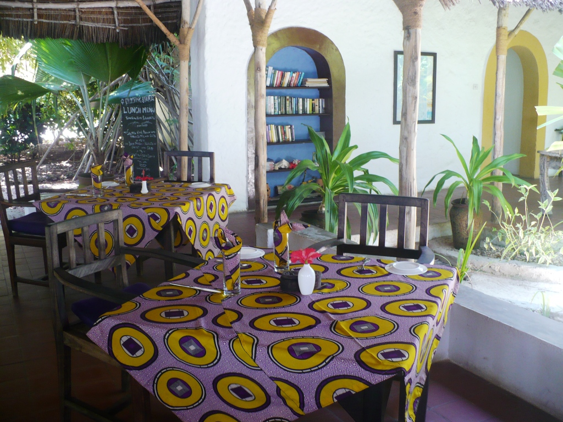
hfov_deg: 50.1
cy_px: 211
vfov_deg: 38.7
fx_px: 602
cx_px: 282
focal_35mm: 37
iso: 125
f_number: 2.8
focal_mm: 6.1
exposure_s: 1/30
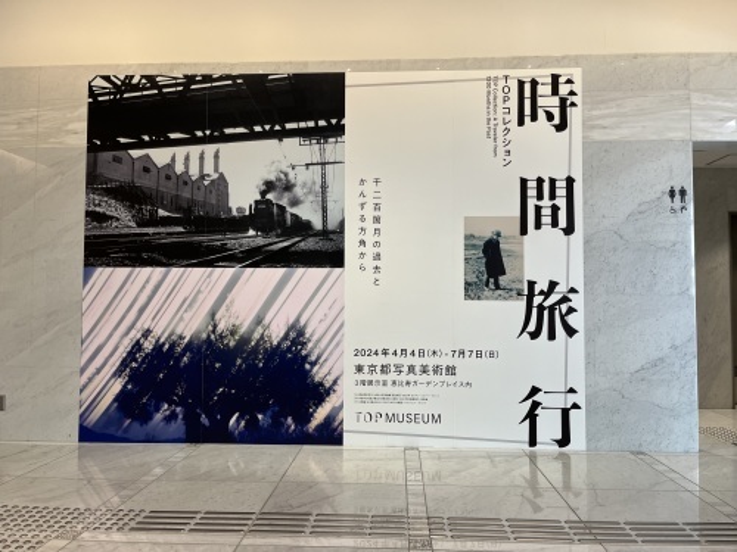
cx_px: 368
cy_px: 276
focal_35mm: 26
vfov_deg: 53.1
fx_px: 554
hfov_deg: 67.3
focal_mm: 5.1
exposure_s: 1/98
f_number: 1.6
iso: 100
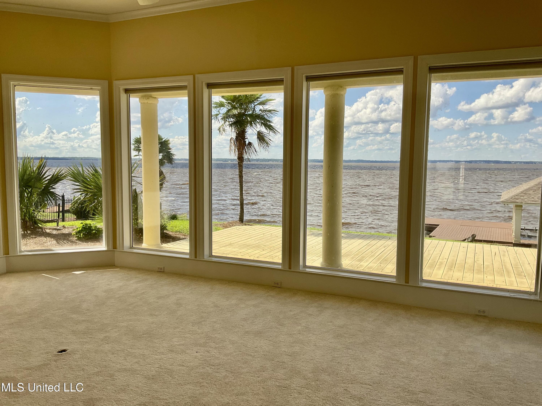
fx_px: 454
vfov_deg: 48.2
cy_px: 203
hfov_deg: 61.7
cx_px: 271
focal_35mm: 29
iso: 16
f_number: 1.8
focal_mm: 3
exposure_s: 1/929
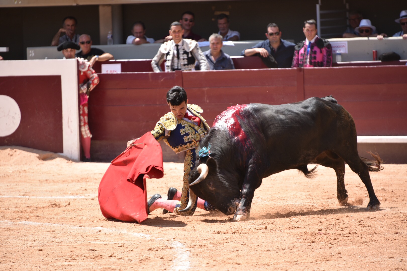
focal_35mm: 250
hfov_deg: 8.2
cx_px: 204
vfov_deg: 5.5
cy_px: 136
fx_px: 2826
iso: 400
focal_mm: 250
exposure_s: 1/800
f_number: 5.6
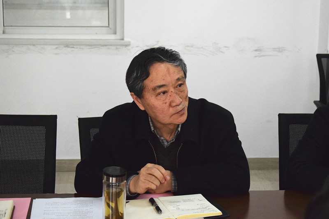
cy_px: 110
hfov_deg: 24.6
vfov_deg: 16.5
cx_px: 164
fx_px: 754
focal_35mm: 82
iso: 3200
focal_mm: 55
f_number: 5.6
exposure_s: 1/250
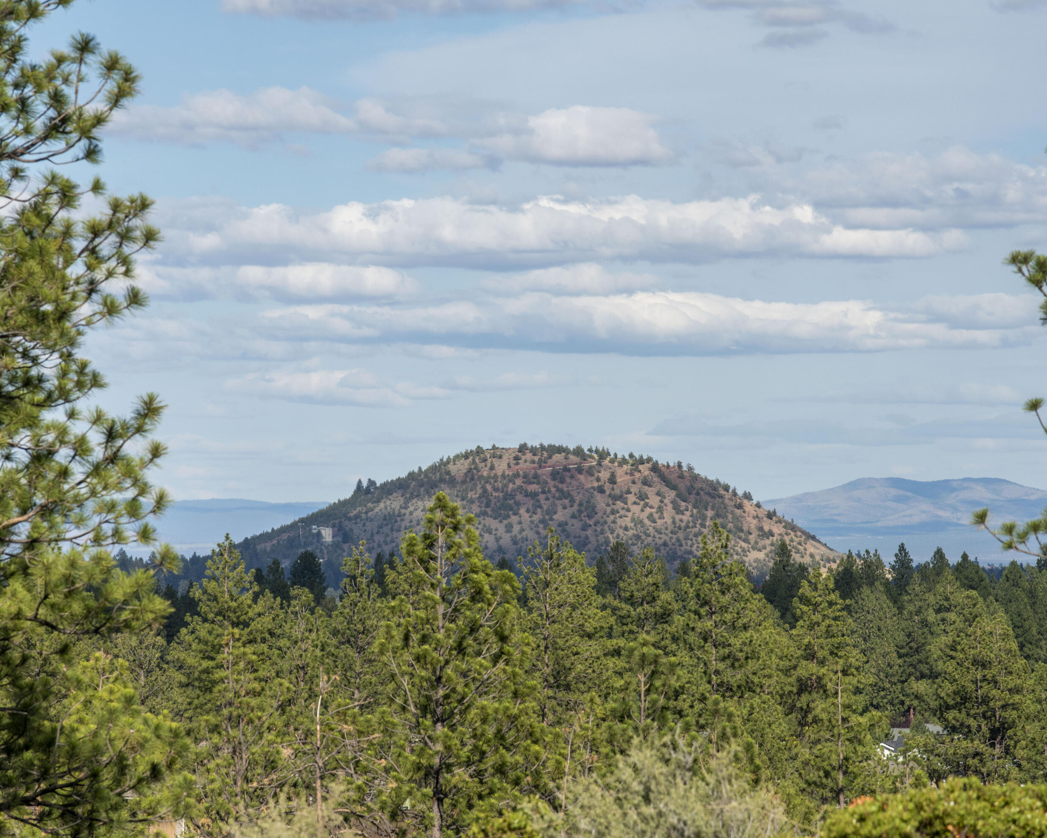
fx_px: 7004
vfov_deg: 6.8
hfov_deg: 8.5
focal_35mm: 226
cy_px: 419
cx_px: 484
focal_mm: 200
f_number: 11
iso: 200
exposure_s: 1/500
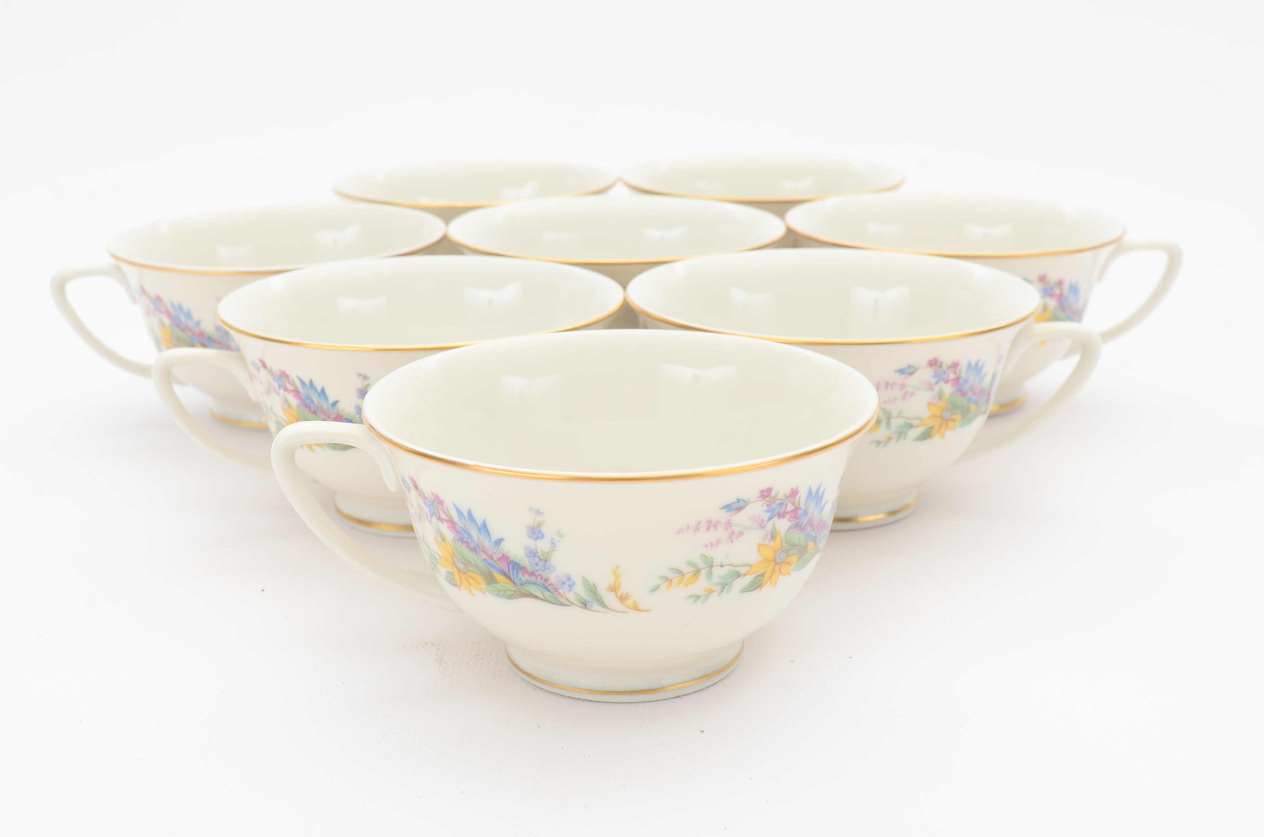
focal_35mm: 48
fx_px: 1682
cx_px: 632
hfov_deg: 41.2
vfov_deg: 28.0
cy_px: 418
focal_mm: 32
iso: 250
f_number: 13
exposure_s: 1/80
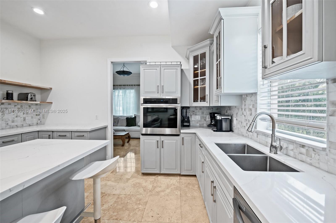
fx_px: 131
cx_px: 168
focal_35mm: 14
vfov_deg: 81.1
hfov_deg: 104.3
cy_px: 112
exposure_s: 1/2
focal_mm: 14
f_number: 8
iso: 200
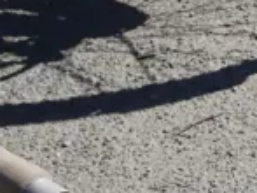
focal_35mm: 265
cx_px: 717
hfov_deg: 6.9
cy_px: 520
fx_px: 1966
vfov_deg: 5.4
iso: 200
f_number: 9
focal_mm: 19
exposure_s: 1/400
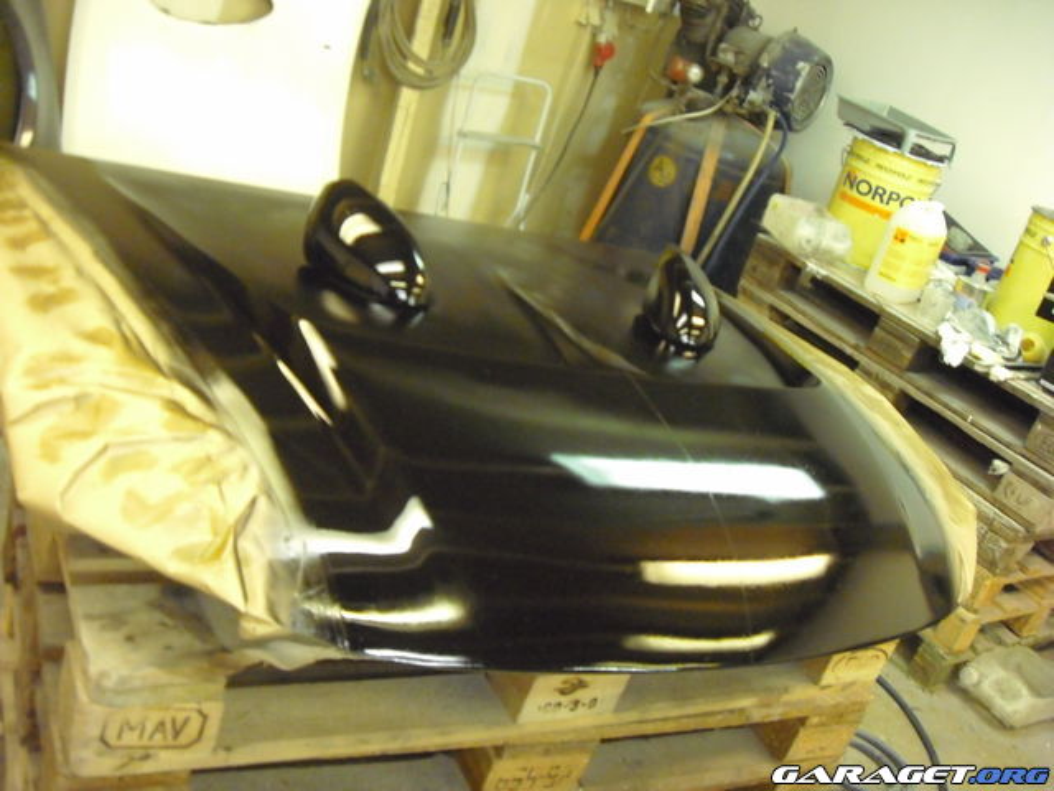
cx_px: 527
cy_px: 396
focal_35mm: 37
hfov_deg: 50.1
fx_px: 1127
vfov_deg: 38.7
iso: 800
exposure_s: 1/30
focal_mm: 6.2
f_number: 2.7
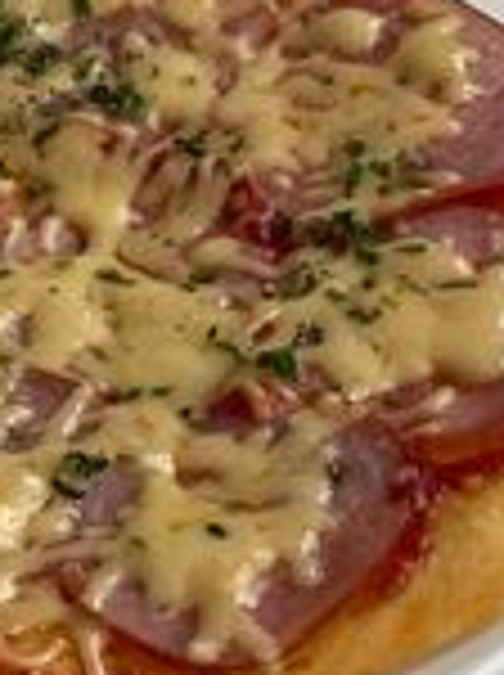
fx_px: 2881
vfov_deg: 13.4
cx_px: -27
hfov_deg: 9.9
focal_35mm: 148
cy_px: 263
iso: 50
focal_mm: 6
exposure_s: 1/122
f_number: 2
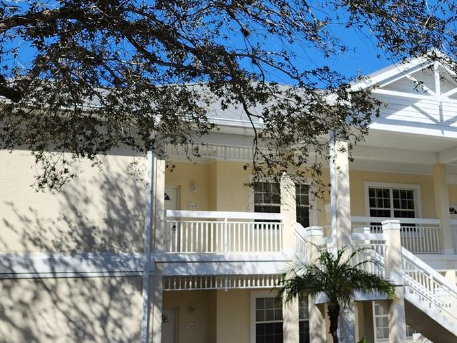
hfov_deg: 34.5
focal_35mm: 54
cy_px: 140
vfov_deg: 27.0
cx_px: 364
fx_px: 713
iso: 12
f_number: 1.8
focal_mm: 6.4
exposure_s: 1/1087
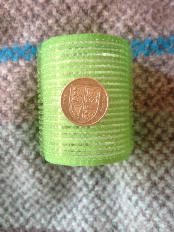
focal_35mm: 35
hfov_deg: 40.7
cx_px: 87
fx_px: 235
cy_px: 116
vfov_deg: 52.6
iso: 250
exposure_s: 1/20
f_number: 2.4
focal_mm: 4.28
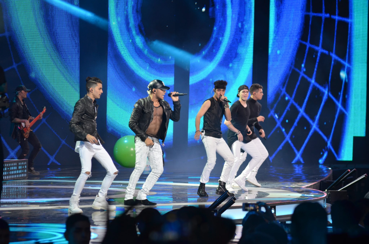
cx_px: 184
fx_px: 1841
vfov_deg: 7.6
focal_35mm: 180
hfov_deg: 11.4
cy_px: 122
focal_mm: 120
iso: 800
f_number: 4.8
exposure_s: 1/125
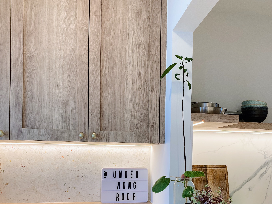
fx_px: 275
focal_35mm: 35
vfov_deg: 39.3
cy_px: 159
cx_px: 136
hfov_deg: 52.6
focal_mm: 4.25
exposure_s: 1/121
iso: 80
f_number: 1.8
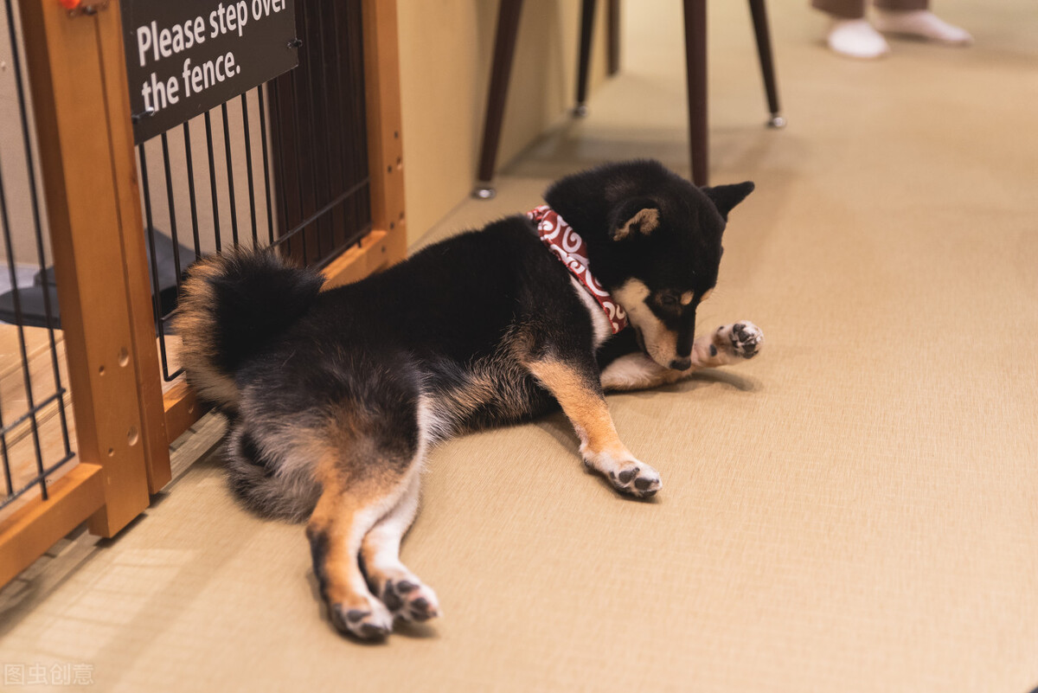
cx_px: 519
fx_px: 1500
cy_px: 346
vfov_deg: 26.0
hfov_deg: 38.2
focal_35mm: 52
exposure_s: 1/320
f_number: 2.8
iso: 1000
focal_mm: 52
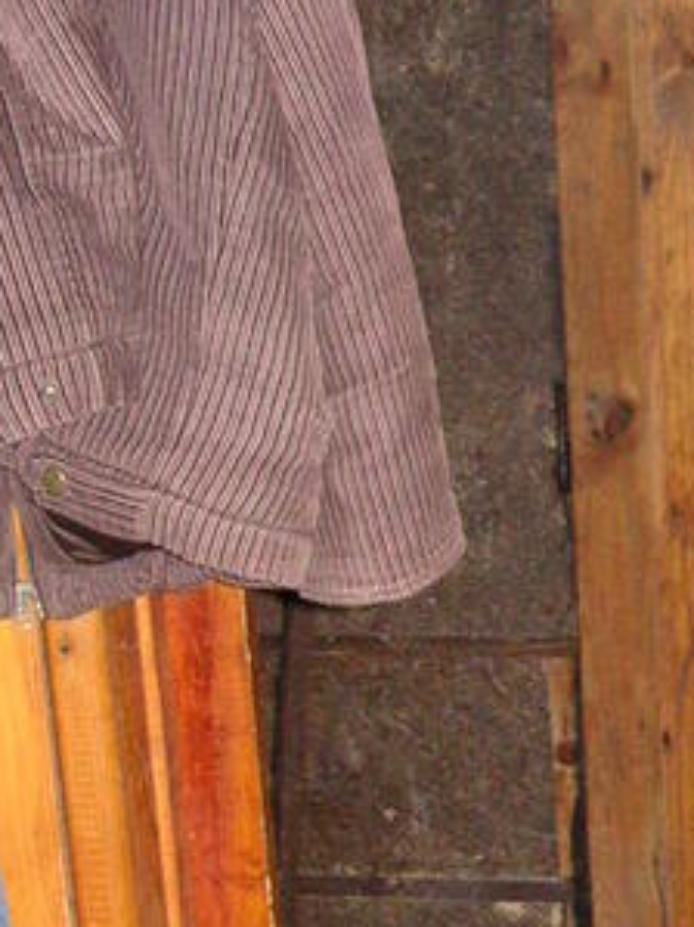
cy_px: 707
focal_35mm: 99
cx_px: 926
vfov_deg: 19.7
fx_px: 2648
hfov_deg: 14.3
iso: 160
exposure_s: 1/45
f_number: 2.8
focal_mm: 6.1
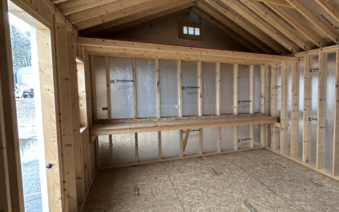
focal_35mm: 27
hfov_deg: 62.2
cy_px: 110
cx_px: 275
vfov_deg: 46.0
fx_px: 249
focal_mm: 2.22
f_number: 2.2
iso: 320
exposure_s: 1/90
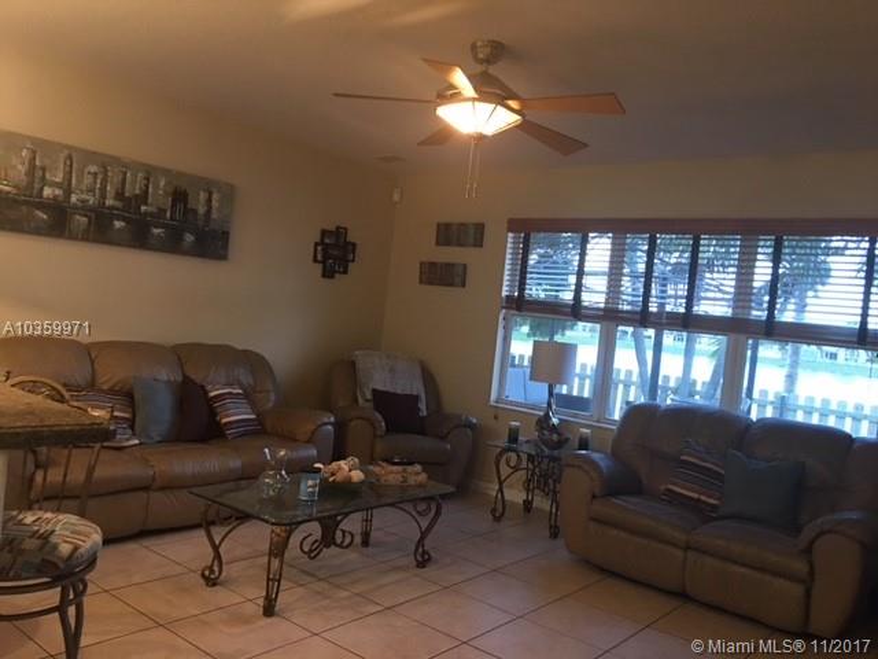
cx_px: 439
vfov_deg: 48.2
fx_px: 736
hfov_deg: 61.7
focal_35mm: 29
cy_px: 330
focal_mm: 4.15
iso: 80
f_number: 2.2
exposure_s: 1/10
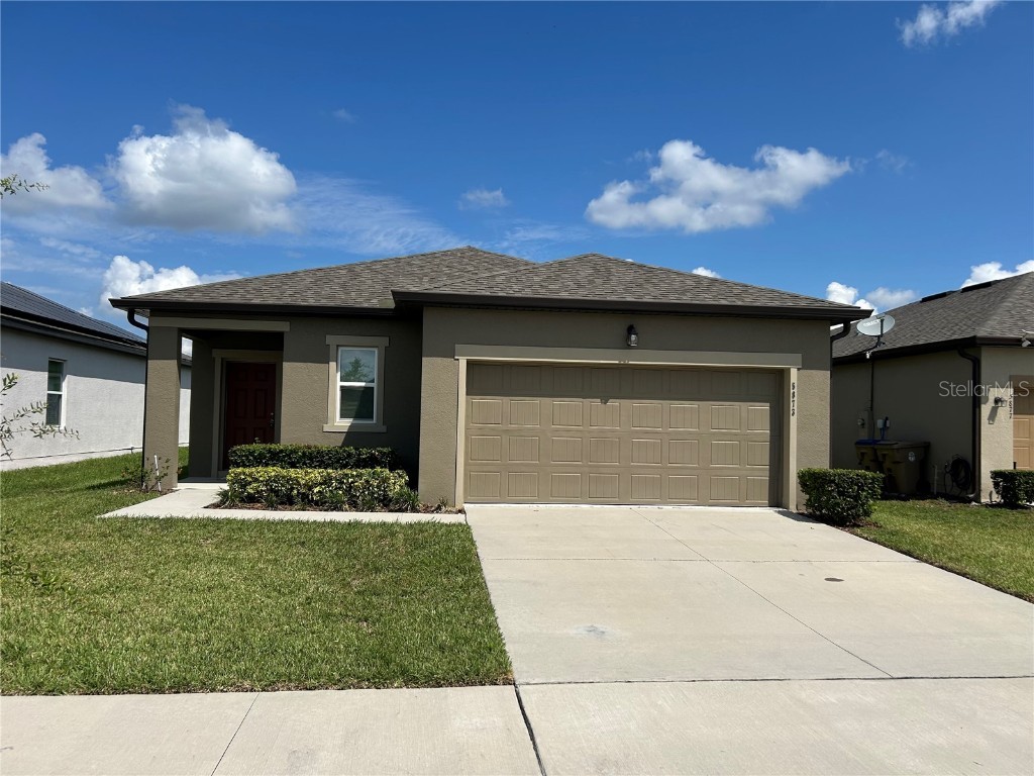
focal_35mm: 26
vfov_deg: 53.1
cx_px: 517
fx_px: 777
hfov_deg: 67.3
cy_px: 388
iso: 50
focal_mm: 5.7
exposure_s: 1/8000
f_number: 1.5
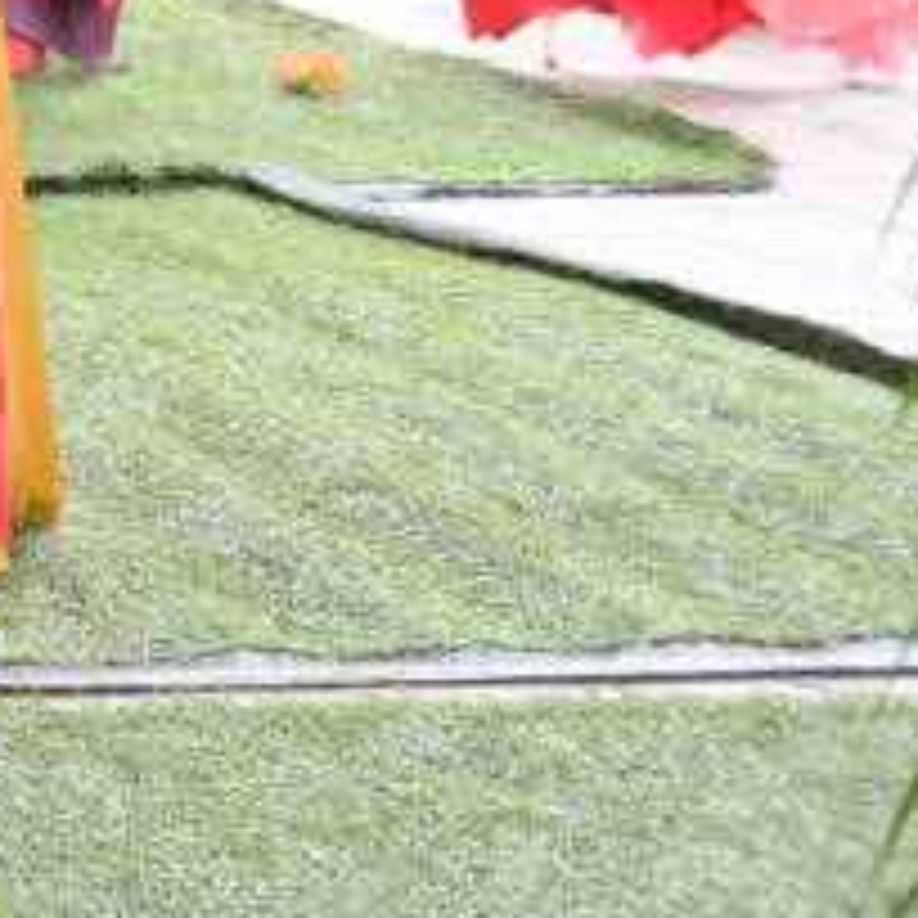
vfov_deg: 11.8
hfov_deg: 9.8
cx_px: -1755
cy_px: -526
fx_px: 4200
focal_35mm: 140
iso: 2000
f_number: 4
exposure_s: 1/160
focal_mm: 28
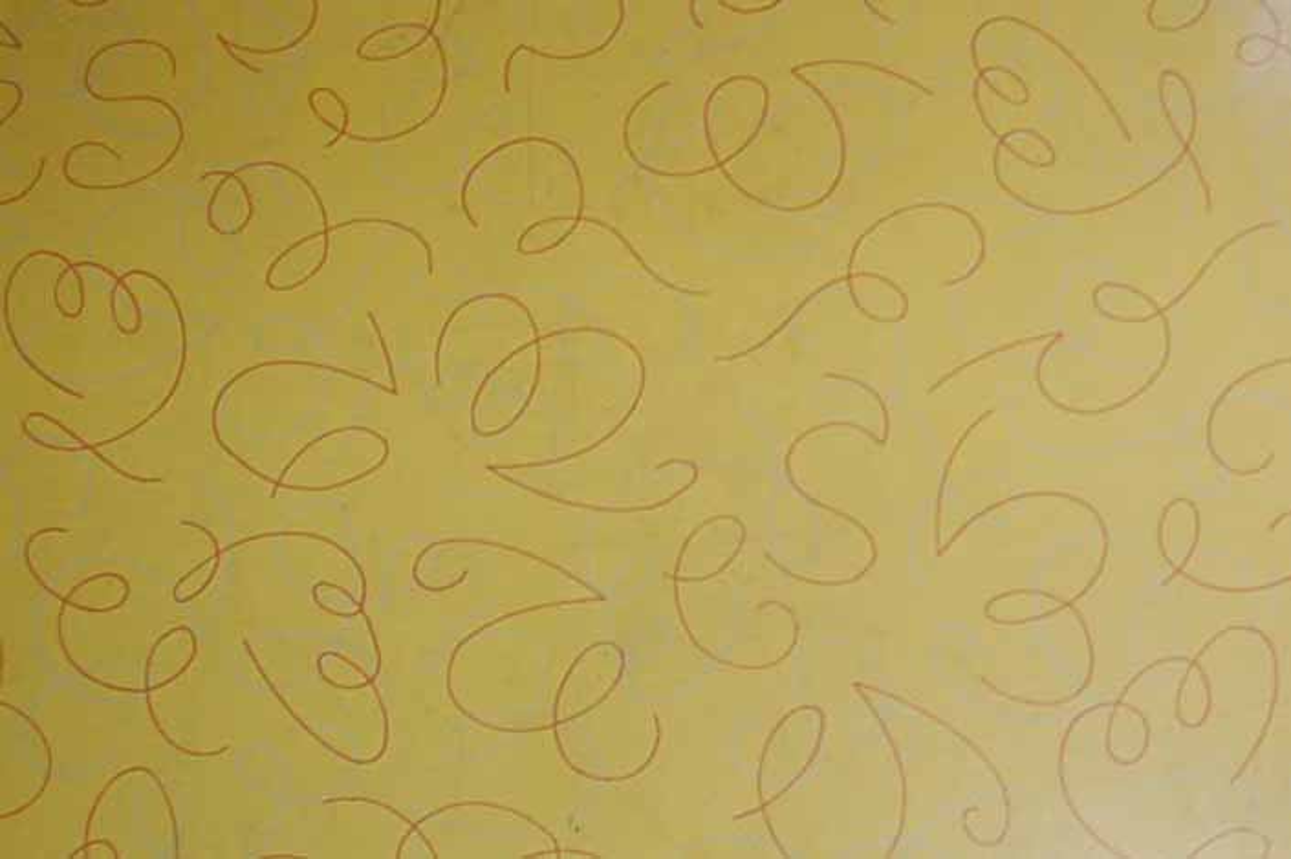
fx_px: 968
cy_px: 430
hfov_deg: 67.4
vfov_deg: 47.9
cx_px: 646
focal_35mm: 27
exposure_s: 1/60
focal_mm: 18
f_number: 3.5
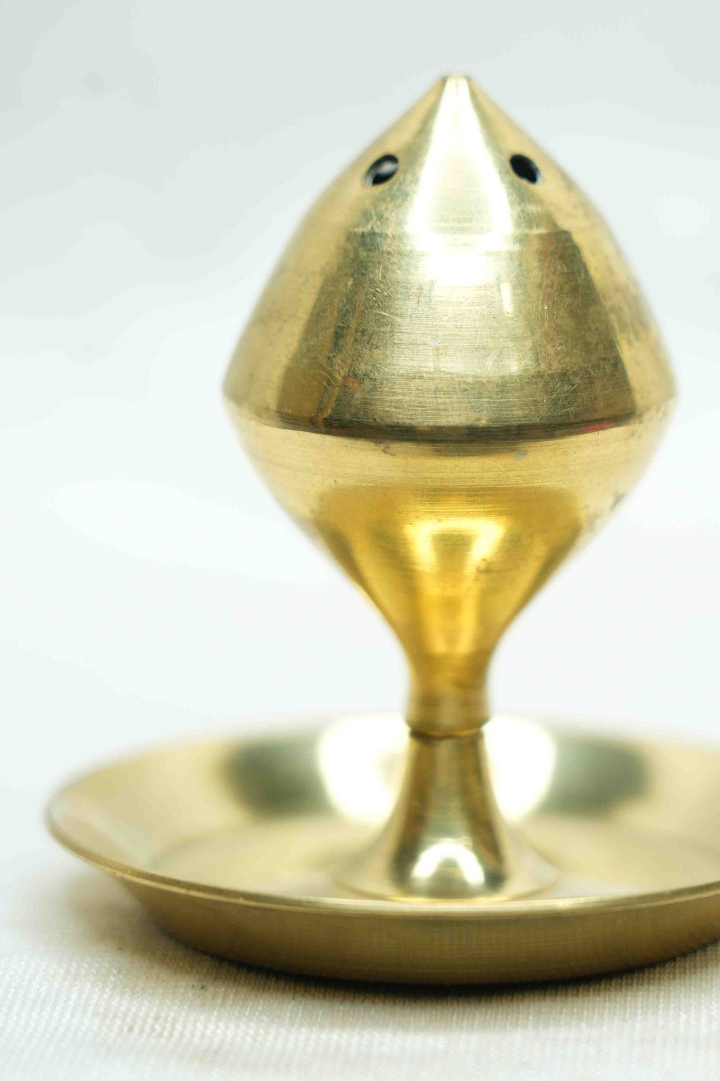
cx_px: 454
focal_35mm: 164
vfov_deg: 12.5
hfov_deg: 8.4
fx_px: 4920
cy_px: 380
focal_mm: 105
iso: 400
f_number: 5.6
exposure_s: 1/80
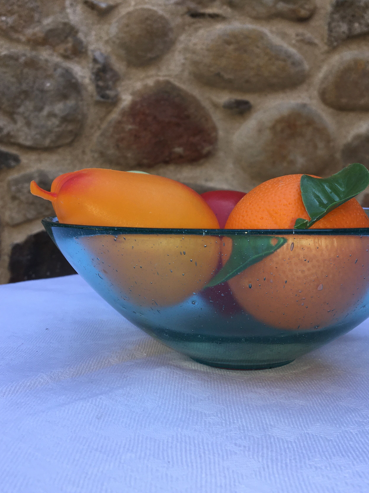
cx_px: 200
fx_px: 497
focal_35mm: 35
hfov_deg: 40.7
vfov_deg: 52.5
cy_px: 223
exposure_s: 1/384
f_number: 2.2
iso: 25
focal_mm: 4.15
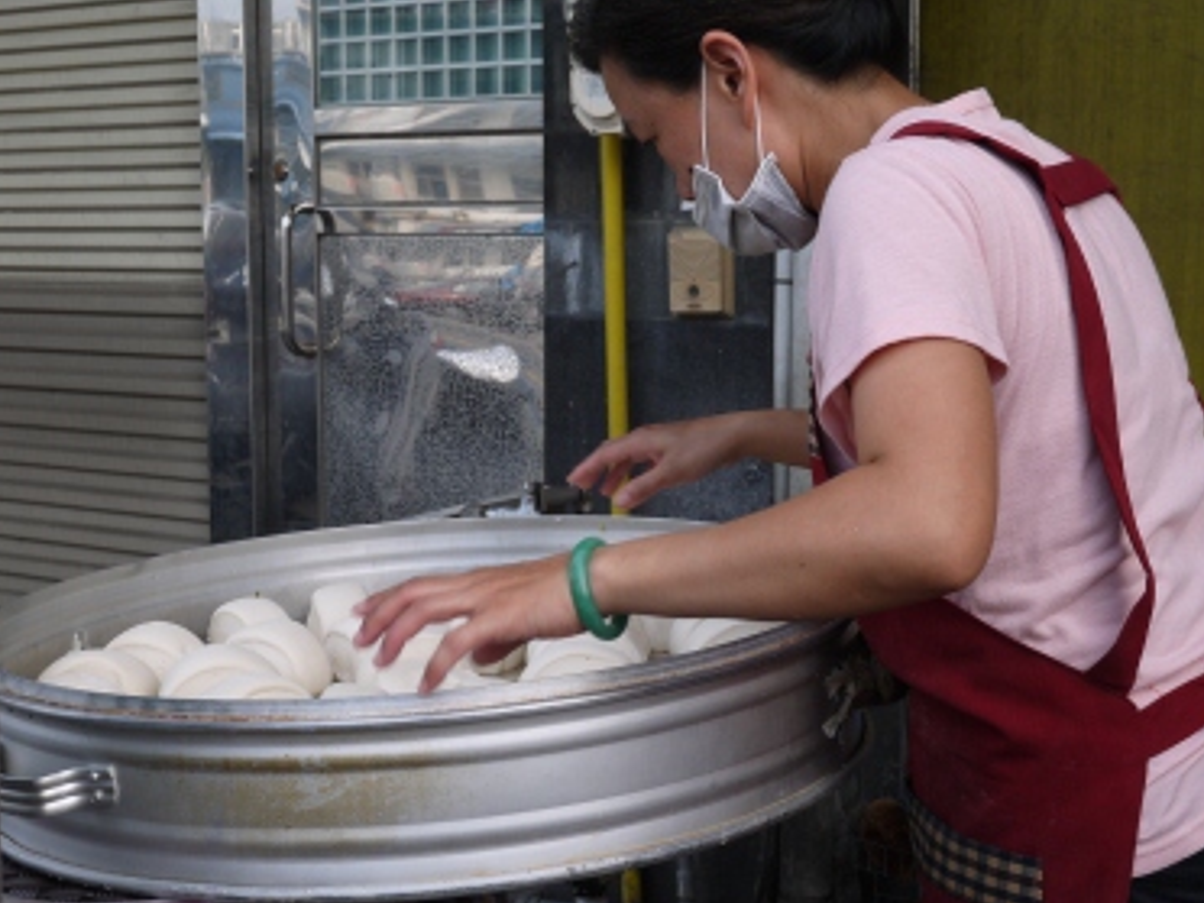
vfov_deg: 27.5
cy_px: 424
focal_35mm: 53
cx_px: 560
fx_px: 1843
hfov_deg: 36.2
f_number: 6.3
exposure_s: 1/200
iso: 160
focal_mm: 22
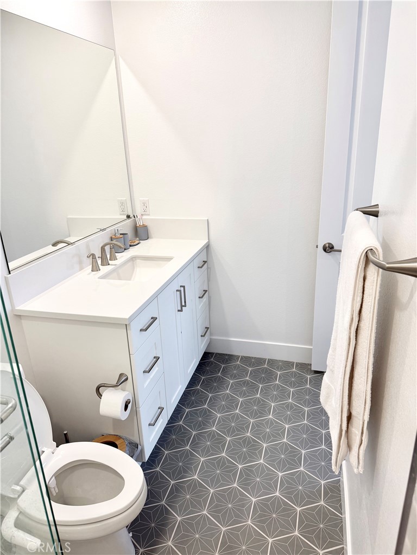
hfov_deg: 56.8
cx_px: 208
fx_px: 385
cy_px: 278
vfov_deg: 71.6
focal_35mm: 24
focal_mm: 6.76
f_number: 1.78
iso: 125
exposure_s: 1/120
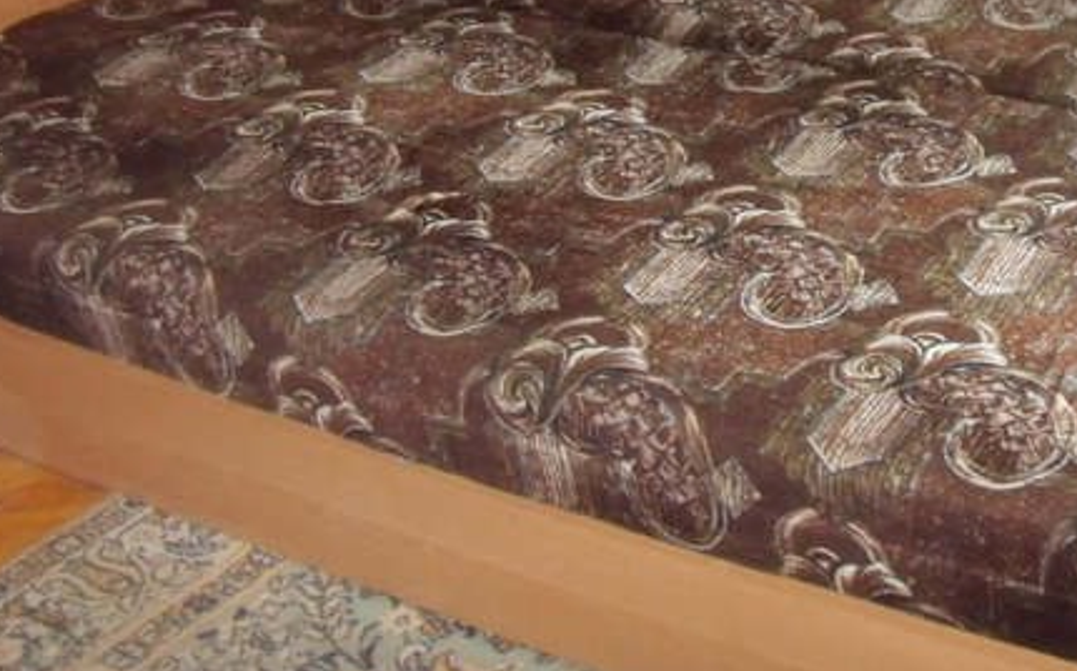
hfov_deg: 26.7
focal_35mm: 77
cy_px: 5
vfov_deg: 16.6
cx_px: 704
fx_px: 2258
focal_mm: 6.6
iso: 400
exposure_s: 1/45
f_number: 3.5
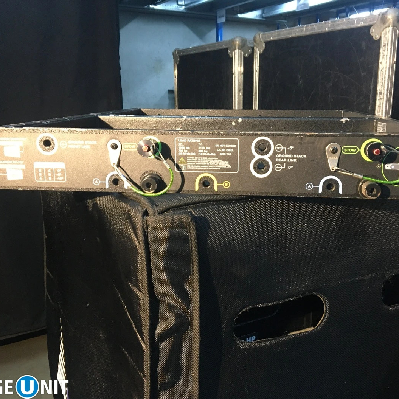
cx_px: 219
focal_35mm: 35
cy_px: 203
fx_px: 456
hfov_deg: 47.2
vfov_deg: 47.2
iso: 200
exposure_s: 1/33
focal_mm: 4.15
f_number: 2.2
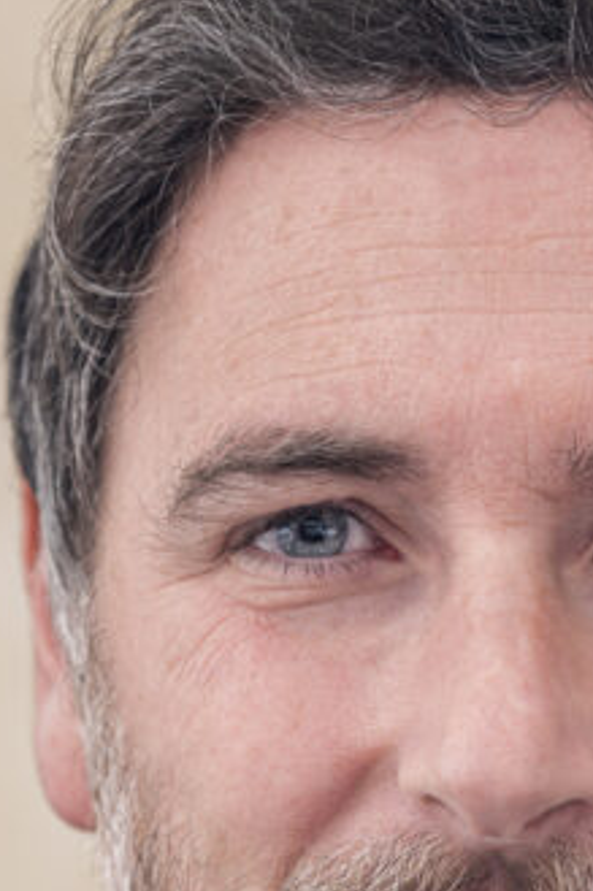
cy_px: 1051
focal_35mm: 265
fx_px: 6554
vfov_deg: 7.7
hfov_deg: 5.2
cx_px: 500
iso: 250
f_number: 4
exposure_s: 1/60
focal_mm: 85
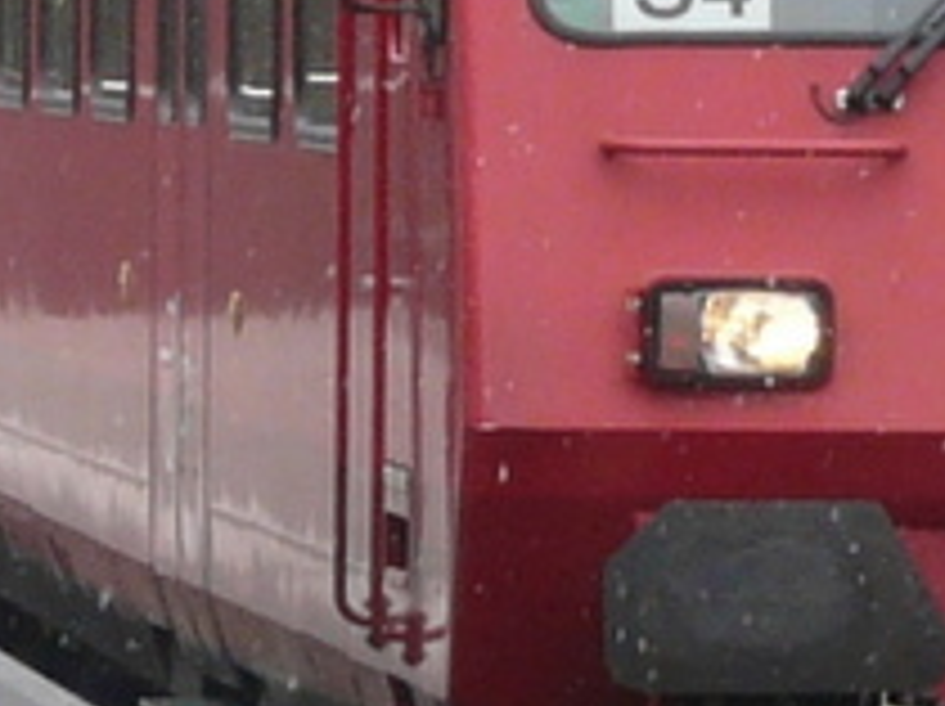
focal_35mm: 367
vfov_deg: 4.0
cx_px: 904
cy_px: -4
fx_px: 10007
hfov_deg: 5.4
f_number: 5.6
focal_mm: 12.6
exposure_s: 1/200
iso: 100
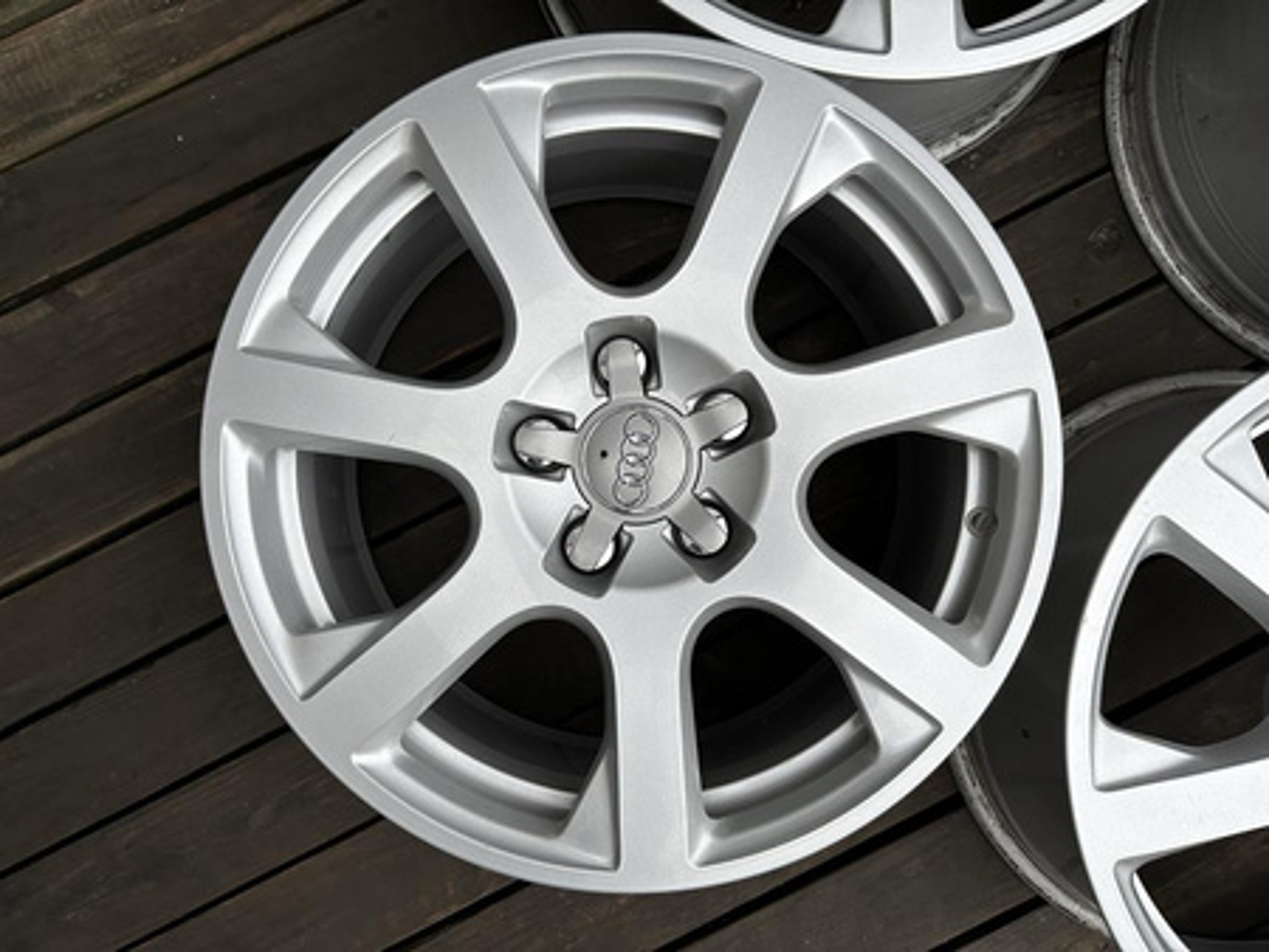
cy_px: 476
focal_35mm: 24
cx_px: 634
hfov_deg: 71.6
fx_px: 880
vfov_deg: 56.9
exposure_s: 1/462
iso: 80
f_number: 1.78
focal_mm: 6.86
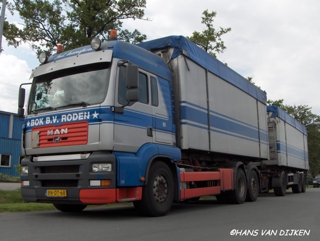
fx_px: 361
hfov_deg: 47.8
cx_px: 160
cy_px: 120
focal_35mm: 39
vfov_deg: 36.9
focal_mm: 8
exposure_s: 1/441
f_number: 4.8
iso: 52
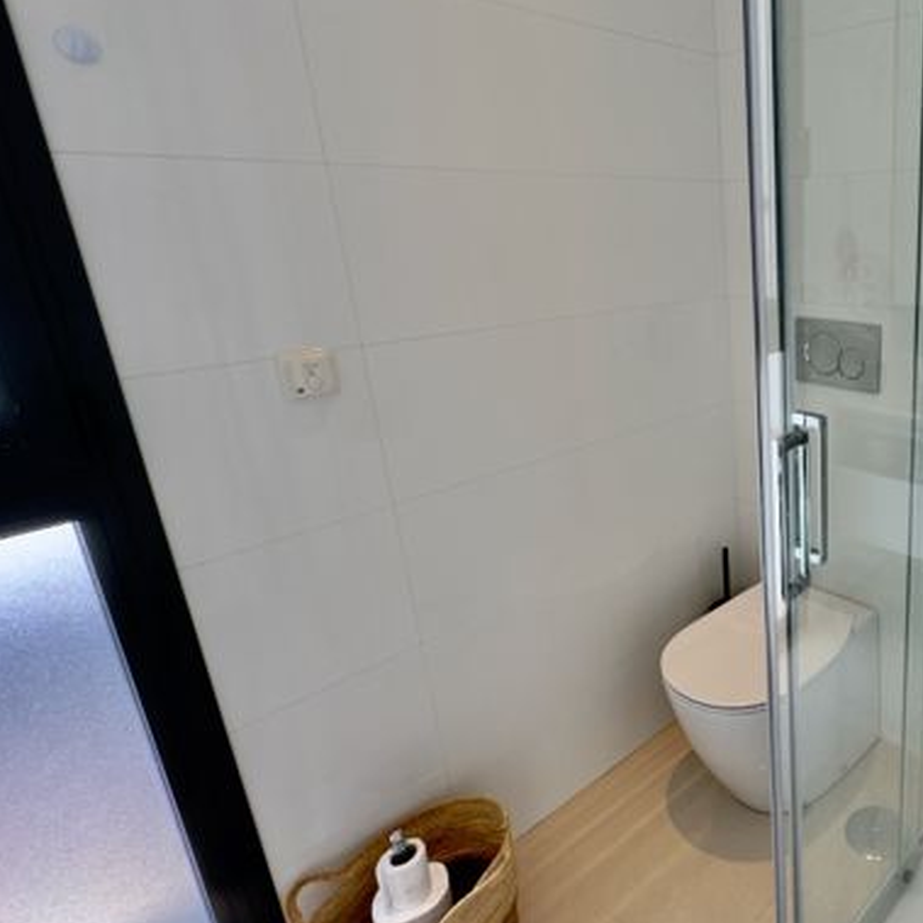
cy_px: 419
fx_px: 694
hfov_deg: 58.7
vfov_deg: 67.1
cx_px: 810
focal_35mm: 23
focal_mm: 2.22
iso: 50
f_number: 2.2
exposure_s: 1/99
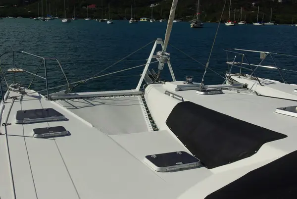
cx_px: 148
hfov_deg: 42.7
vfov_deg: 29.3
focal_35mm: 46
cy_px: 100
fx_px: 380
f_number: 13
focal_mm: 30.63
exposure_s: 1/1500
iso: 400
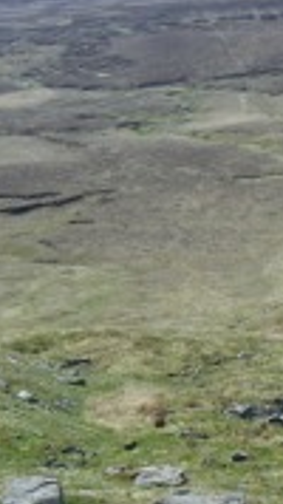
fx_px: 1269
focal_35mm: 95
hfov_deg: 12.2
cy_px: 450
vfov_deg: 22.0
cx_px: 396
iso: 80
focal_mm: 6
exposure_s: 1/320
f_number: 5.6
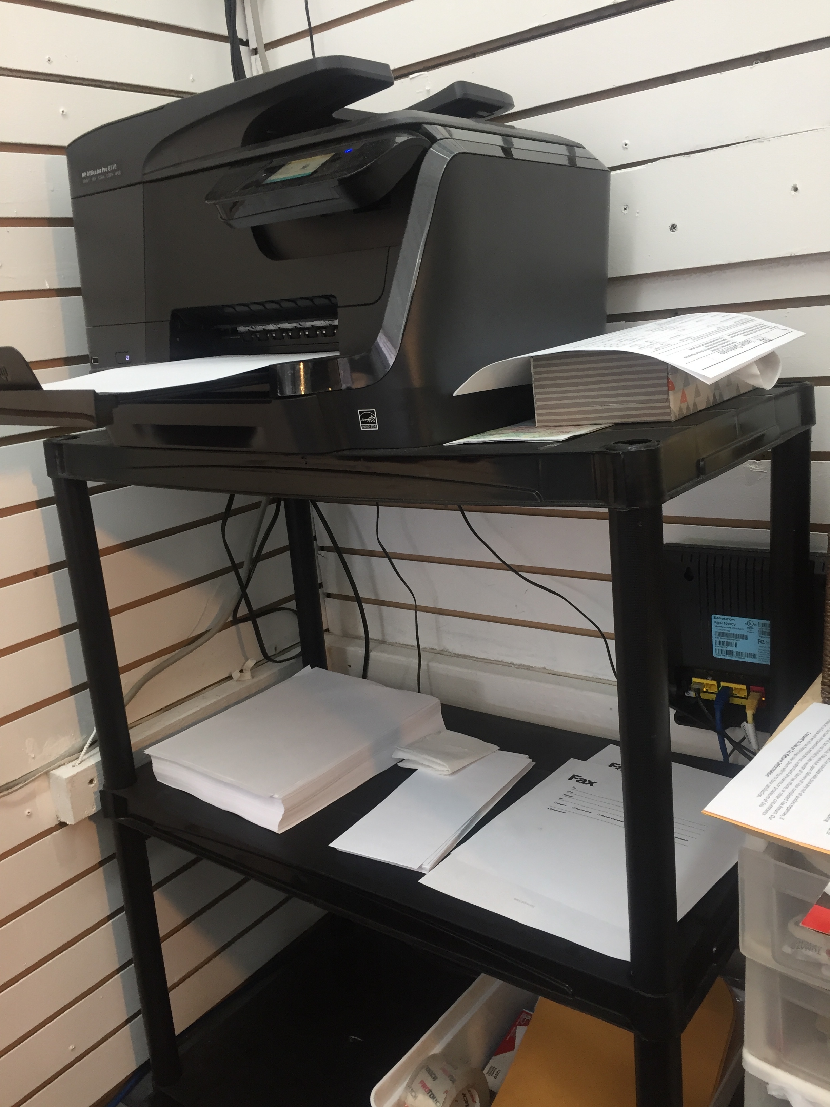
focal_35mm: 29
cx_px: 415
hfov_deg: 48.2
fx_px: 927
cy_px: 554
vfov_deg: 61.7
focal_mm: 4.15
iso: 64
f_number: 2.2
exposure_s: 1/30
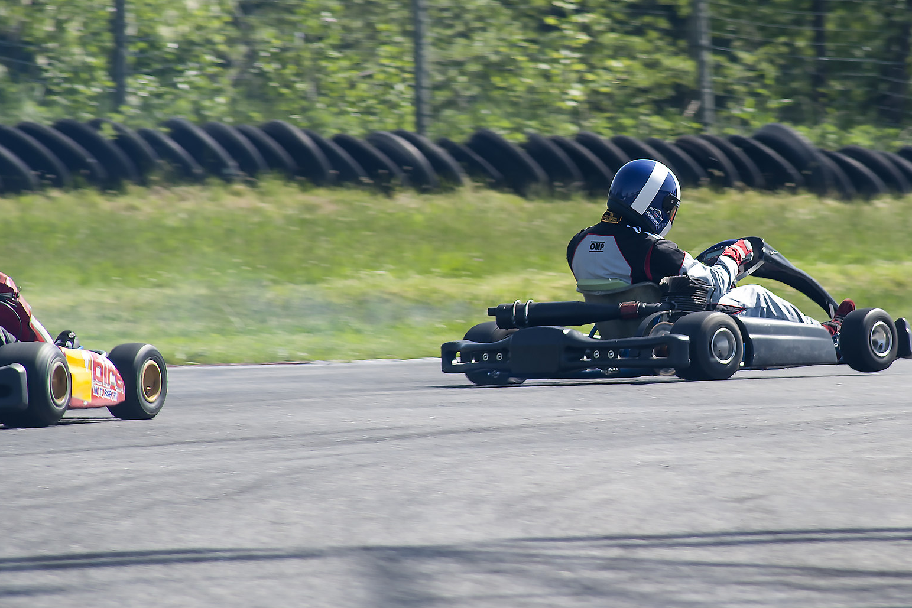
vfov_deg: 4.4
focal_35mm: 311
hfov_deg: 6.6
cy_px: 145
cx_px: 485
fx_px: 7879
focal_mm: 200
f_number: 8
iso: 100
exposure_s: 1/200
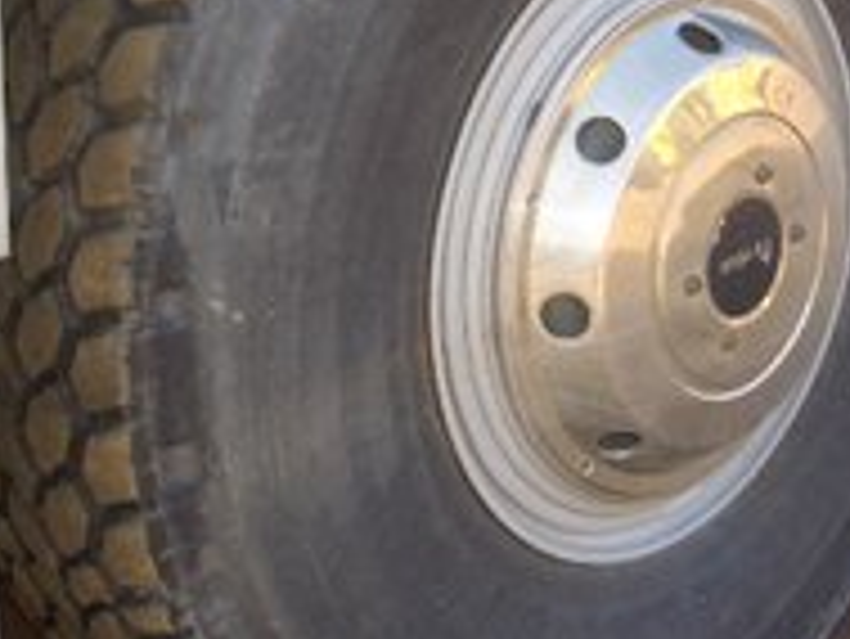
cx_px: 382
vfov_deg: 19.9
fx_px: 1818
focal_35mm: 74
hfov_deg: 26.3
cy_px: 216
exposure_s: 1/125
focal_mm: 5.8
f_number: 2.6
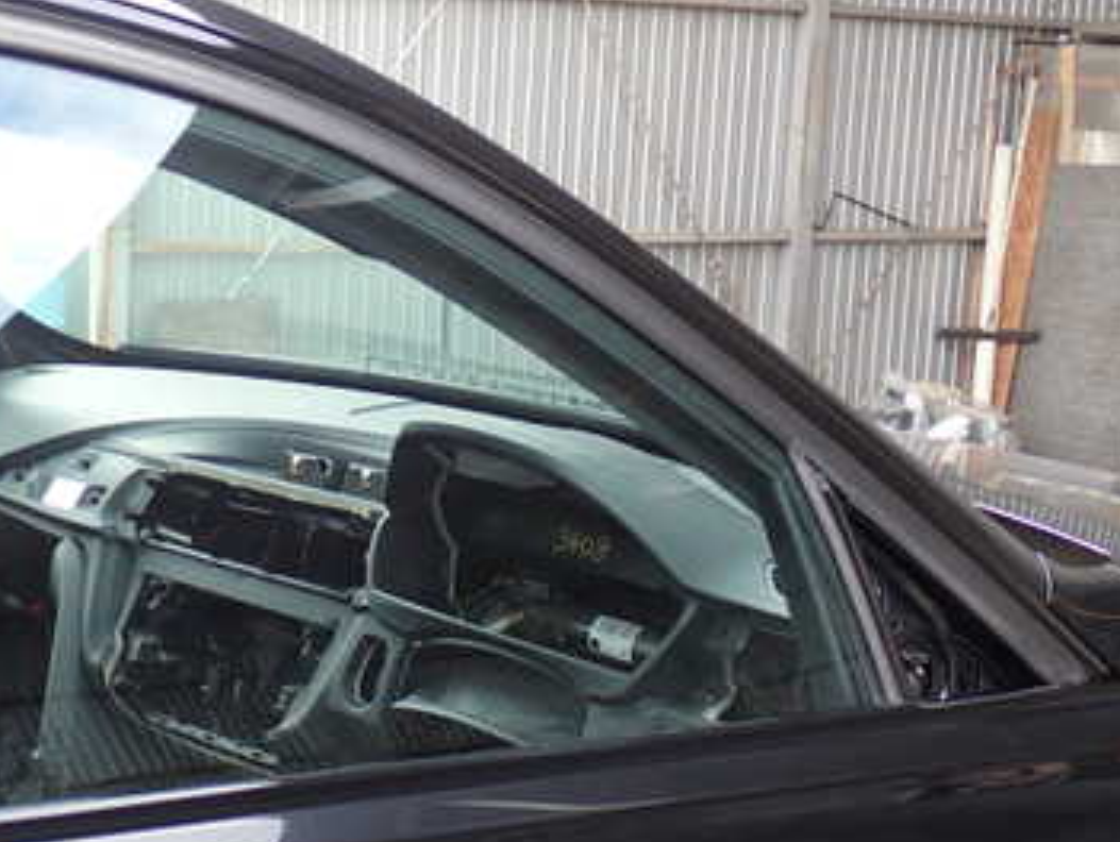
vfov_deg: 21.0
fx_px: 2267
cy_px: 434
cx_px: 255
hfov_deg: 27.3
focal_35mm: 70
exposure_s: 1/80
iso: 100
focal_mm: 7.31
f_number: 2.8
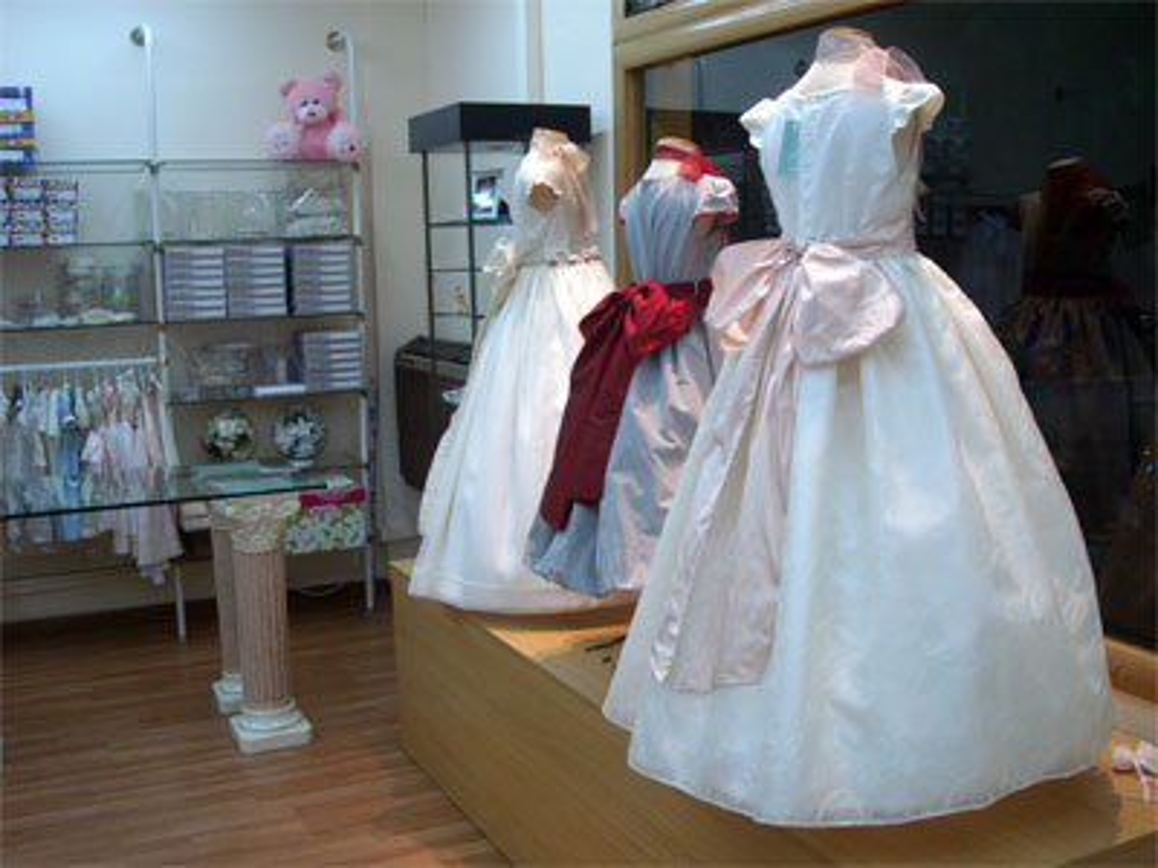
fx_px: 1171
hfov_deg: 52.6
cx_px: 579
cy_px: 434
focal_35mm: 35
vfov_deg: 40.7
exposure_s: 1/60
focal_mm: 5.7
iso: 218
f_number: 2.8
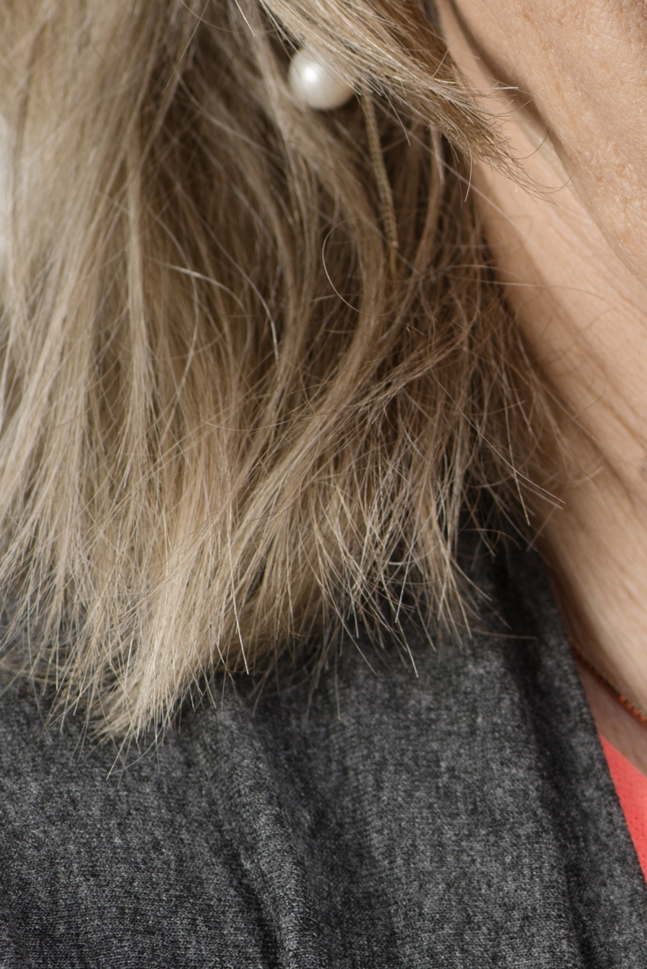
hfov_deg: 3.2
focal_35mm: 427
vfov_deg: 4.8
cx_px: 851
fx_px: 11502
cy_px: 76
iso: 100
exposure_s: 1/200
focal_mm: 105
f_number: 6.3
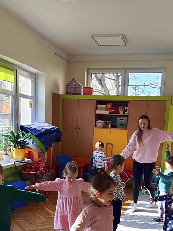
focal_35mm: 44
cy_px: 183
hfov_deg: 32.9
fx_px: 293
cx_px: 88
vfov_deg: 41.2
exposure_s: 1/100
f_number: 1.8
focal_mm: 4.68
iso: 50
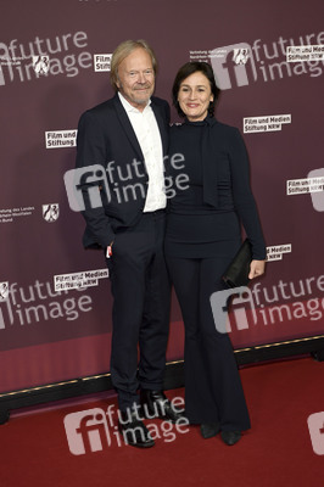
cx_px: 162
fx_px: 947
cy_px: 244
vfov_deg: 28.9
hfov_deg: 19.4
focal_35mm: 70
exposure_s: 1/320
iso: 800
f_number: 4
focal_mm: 70
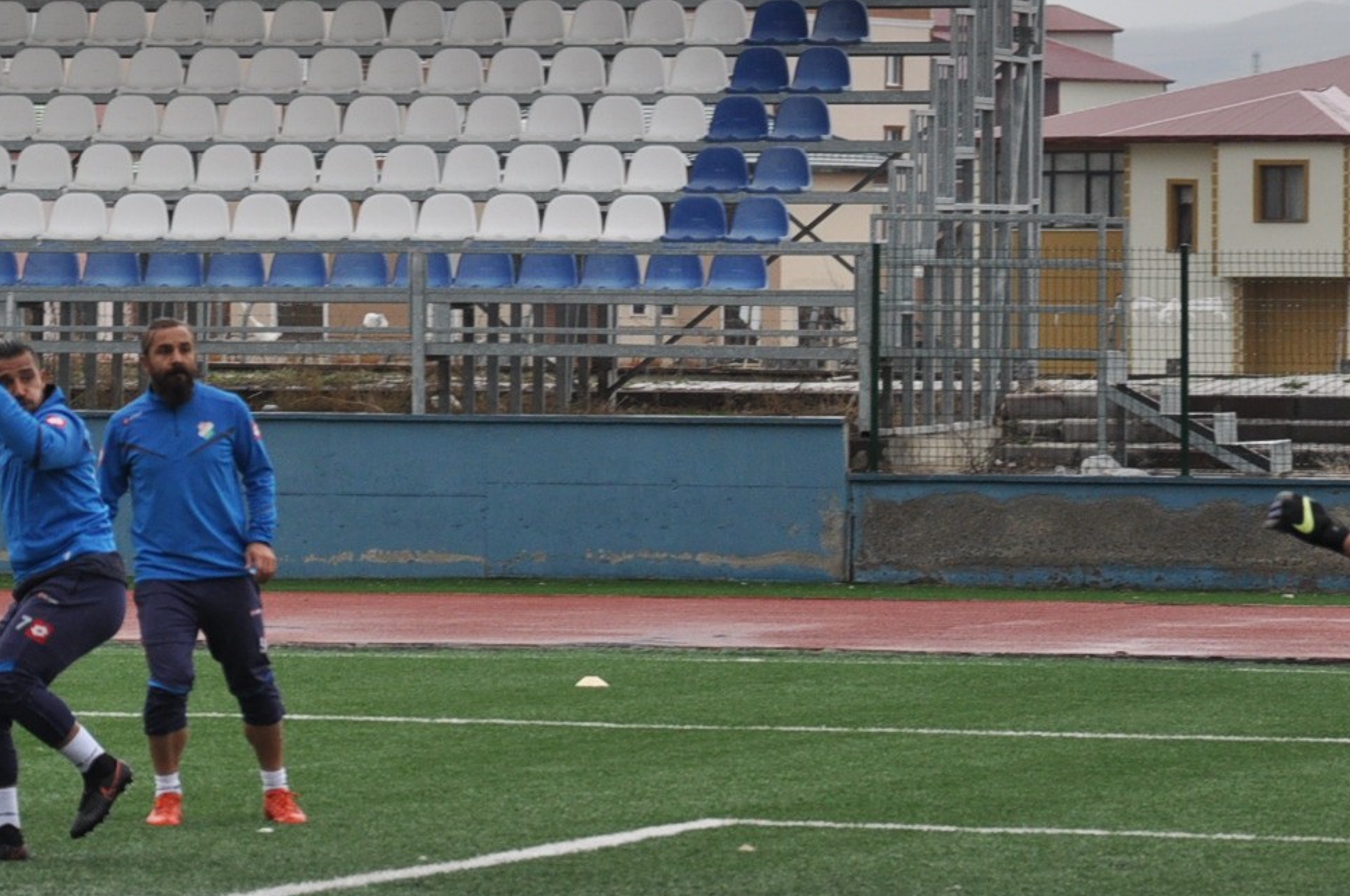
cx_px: 235
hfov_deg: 5.9
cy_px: 198
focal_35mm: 348
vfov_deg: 3.9
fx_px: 13036
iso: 400
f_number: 6.3
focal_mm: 105
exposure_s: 1/640
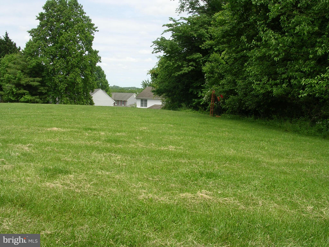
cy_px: 124
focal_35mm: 38
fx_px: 361
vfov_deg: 37.7
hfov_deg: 49.0
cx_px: 164
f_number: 5.6
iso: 50
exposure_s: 1/236
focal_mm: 5.8
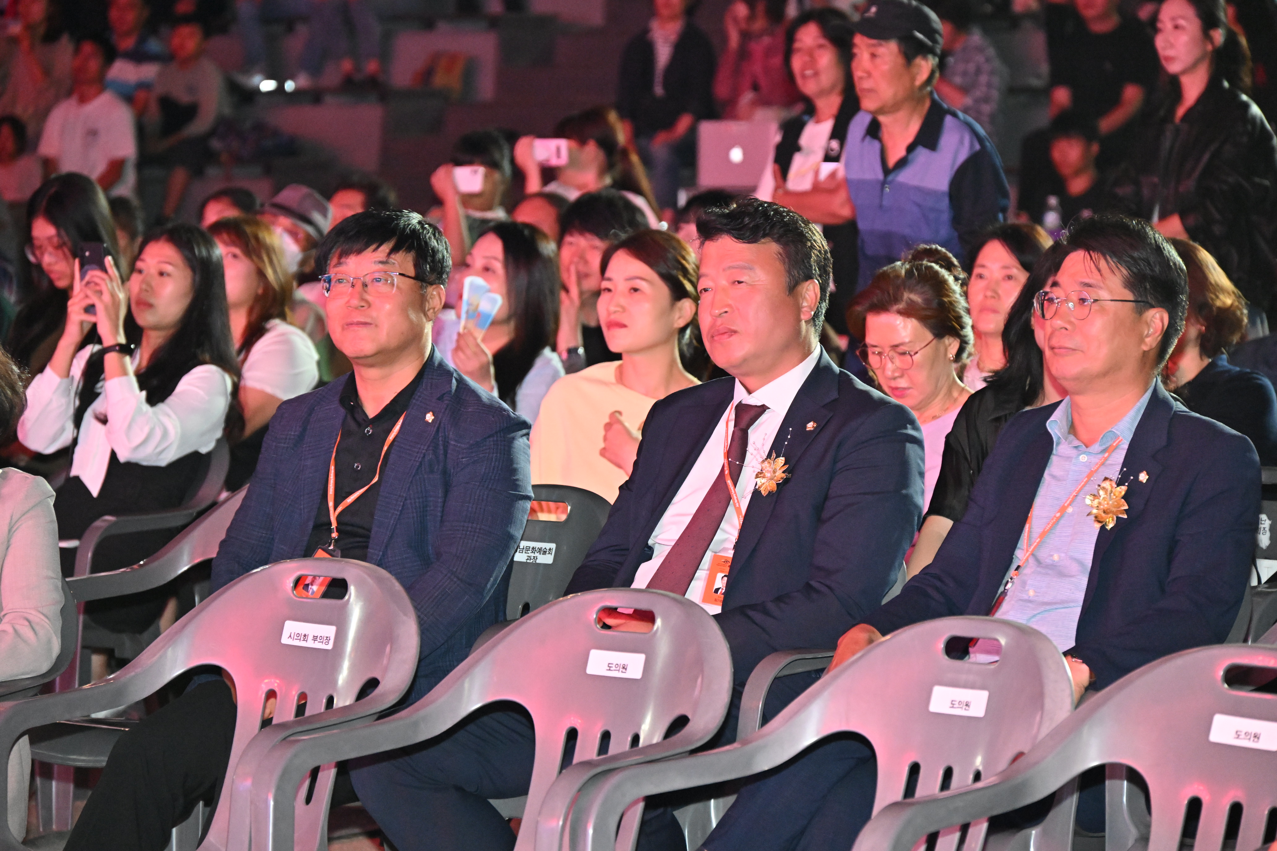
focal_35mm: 150
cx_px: 638
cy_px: 426
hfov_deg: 13.7
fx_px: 5320
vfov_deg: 9.1
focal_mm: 150
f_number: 6.3
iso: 6400
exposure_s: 1/125
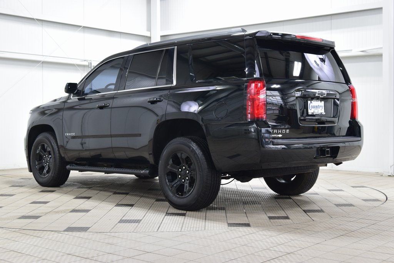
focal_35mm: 52
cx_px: 197
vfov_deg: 25.8
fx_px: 575
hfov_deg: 37.8
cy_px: 132
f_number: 6.3
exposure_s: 1/15
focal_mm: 35
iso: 900
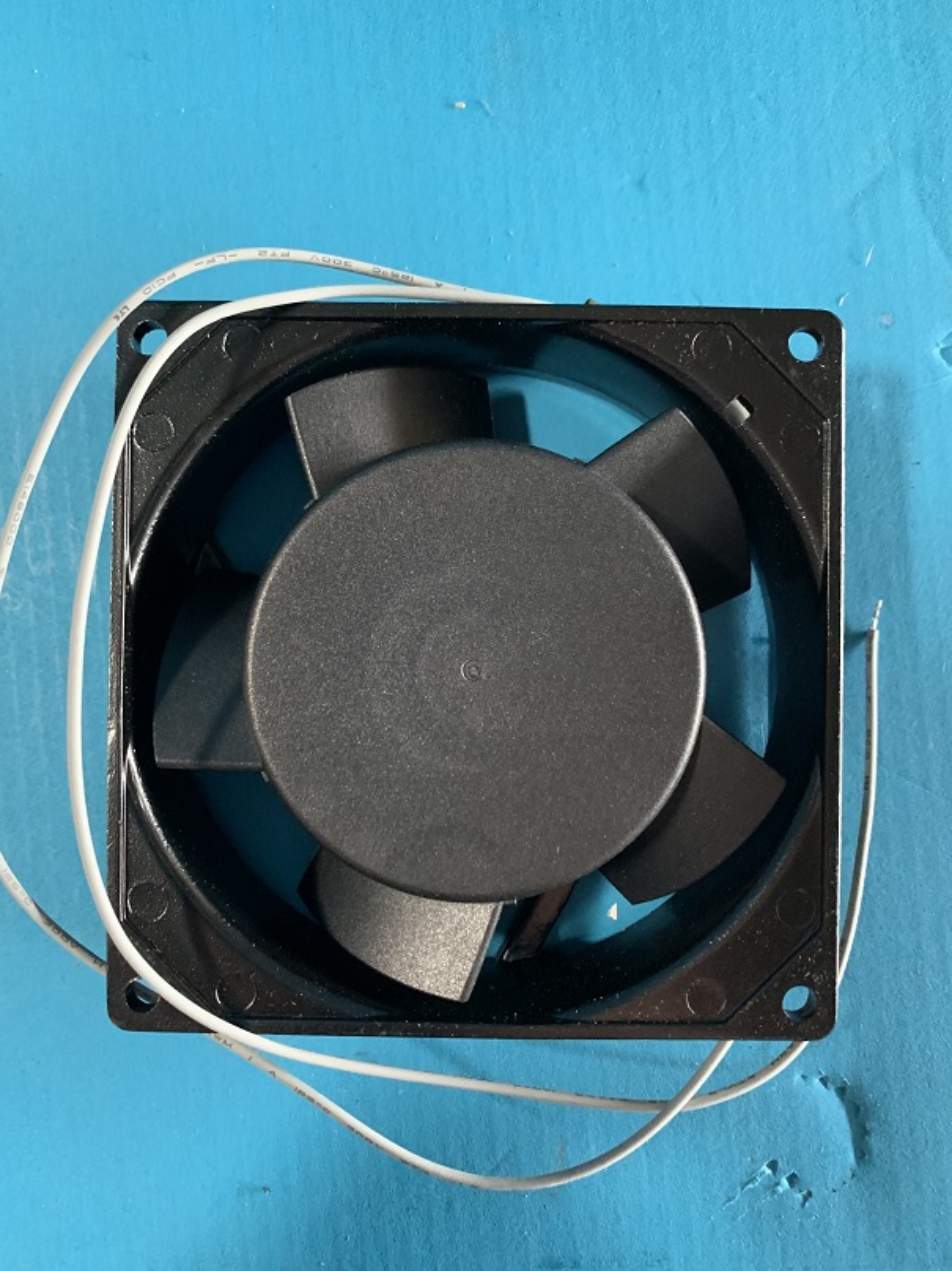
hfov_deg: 53.1
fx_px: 954
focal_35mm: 26
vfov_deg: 67.3
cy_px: 636
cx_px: 476
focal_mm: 4.25
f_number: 1.8
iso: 400
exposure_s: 1/37
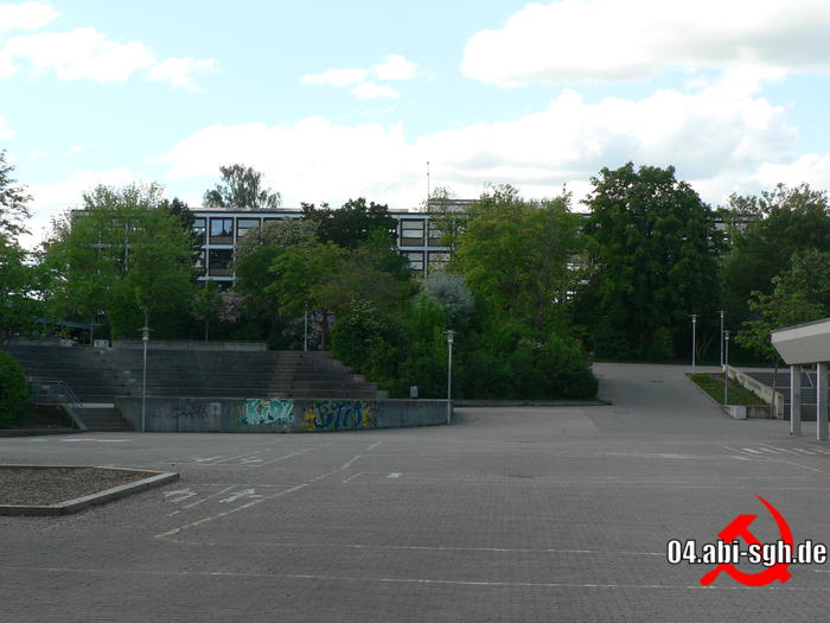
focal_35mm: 66
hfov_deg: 29.4
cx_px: 415
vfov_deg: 22.3
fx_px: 1583
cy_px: 312
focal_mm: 11
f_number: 4
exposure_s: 1/320
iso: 80
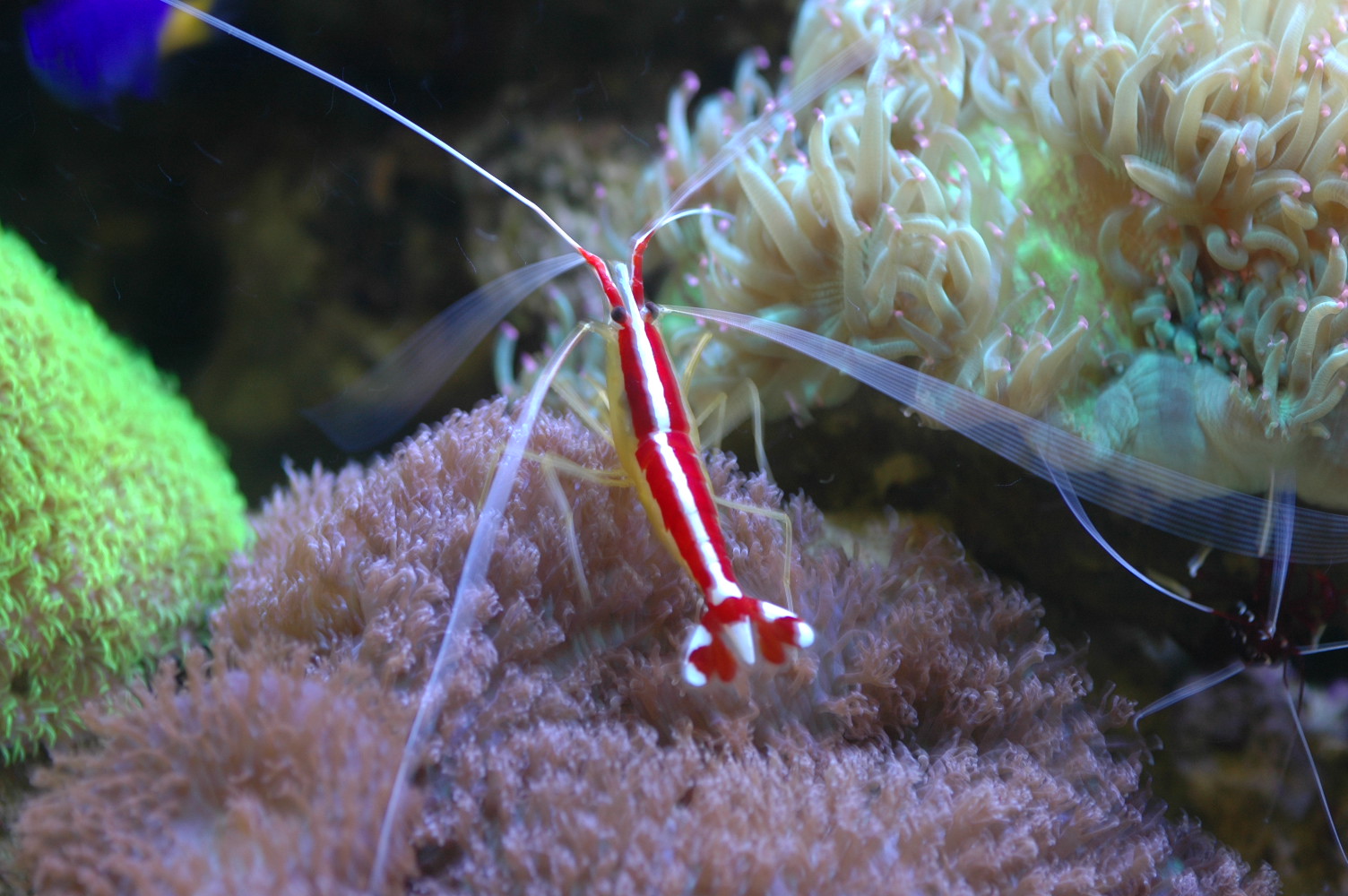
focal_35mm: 135
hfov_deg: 15.2
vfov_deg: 10.1
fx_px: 5050
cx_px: 674
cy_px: 448
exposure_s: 1/10
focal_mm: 90
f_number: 5
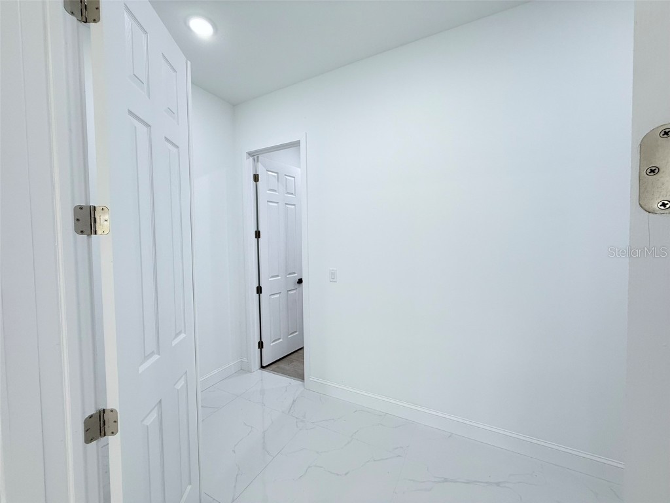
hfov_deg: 102.1
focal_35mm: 14
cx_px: 335
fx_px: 271
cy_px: 252
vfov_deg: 85.7
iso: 125
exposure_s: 1/120
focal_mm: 2.22
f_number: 2.2
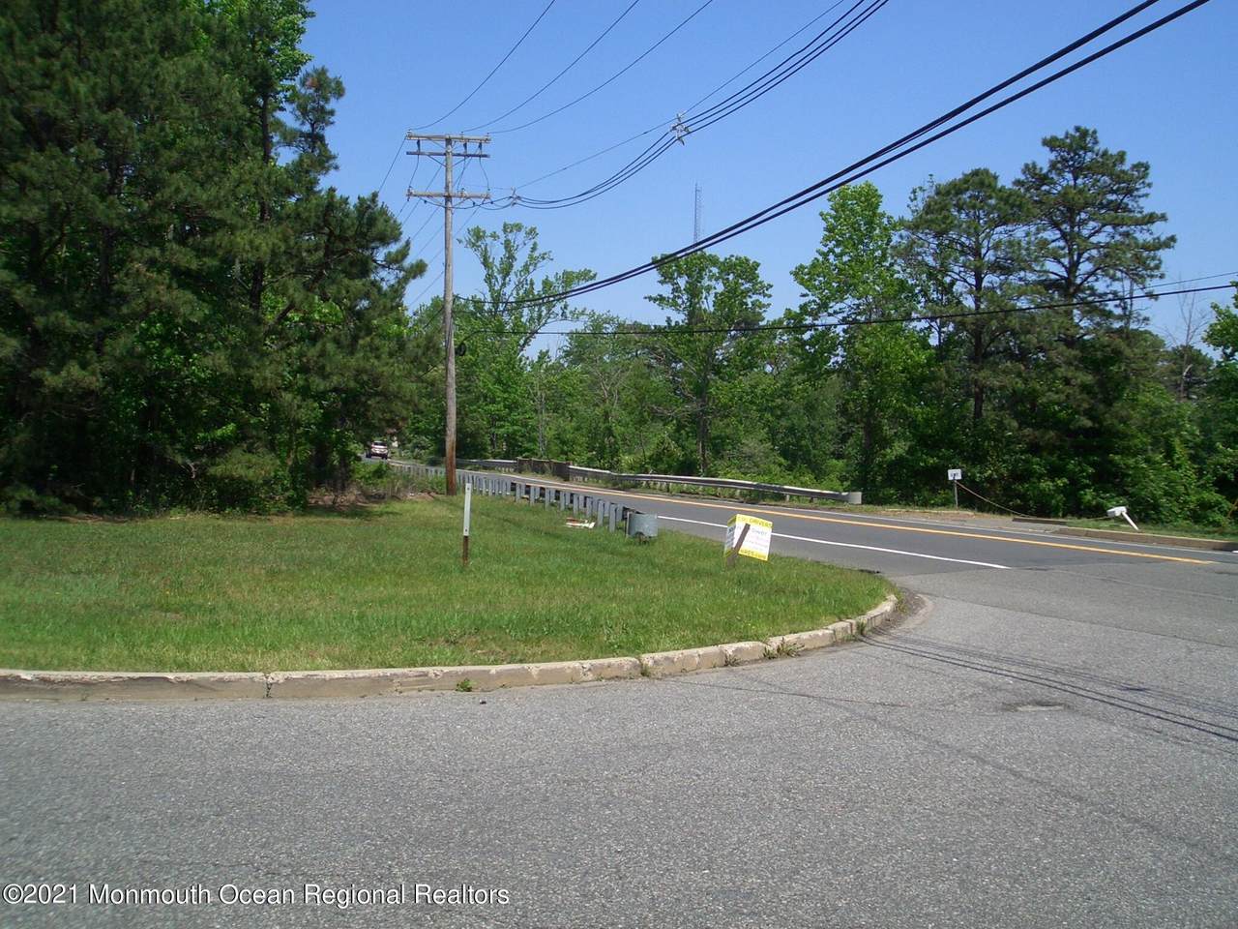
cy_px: 464
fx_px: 1287
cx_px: 619
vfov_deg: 39.7
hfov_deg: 51.4
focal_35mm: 36
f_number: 4
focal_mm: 4.8
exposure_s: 1/640
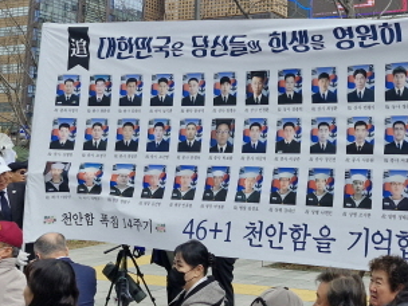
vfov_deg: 27.3
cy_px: 88
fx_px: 625
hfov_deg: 35.0
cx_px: 326
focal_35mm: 53
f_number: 1.8
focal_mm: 5.54
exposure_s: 1/1100
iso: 50
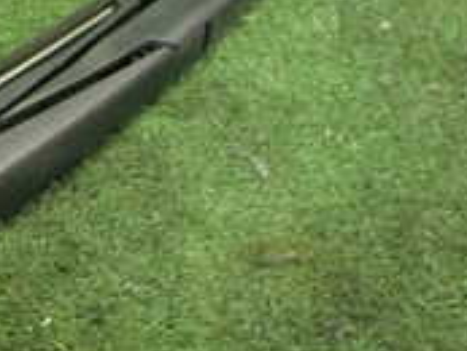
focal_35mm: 104
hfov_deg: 17.7
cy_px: 170
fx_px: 1404
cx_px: -130
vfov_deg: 14.2
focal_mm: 5.4
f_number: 2.3
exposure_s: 1/30
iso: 800
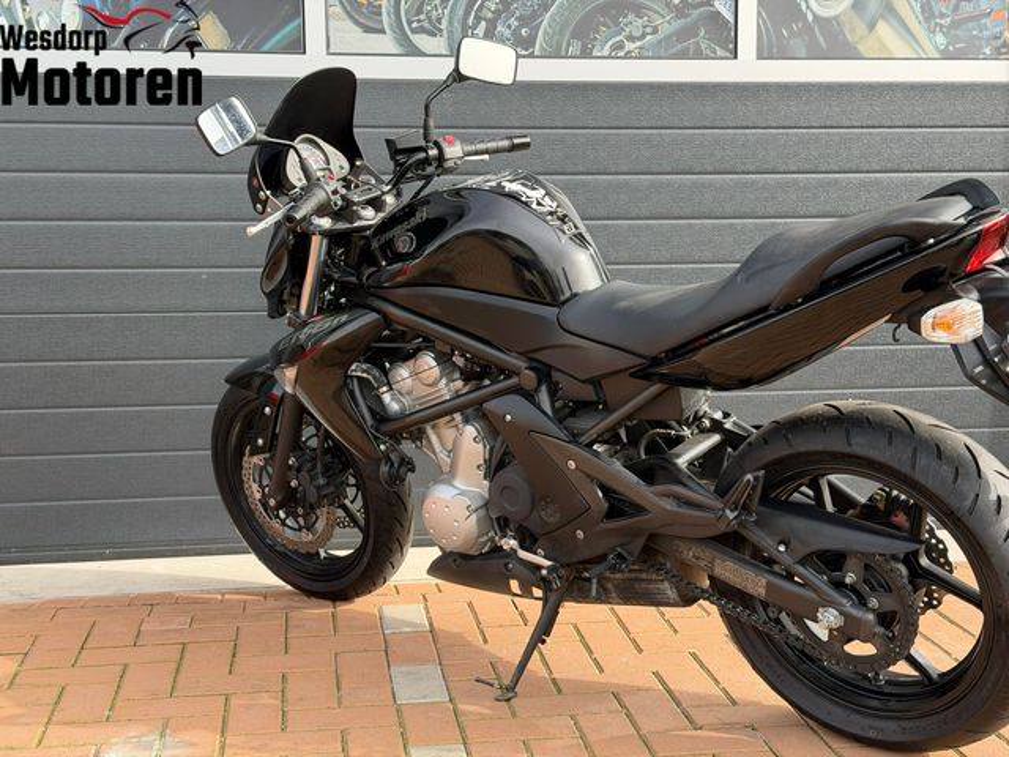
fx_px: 1399
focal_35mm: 48
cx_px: 504
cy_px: 378
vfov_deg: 30.3
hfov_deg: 39.7
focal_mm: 6.76
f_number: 1.78
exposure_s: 1/865
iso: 100
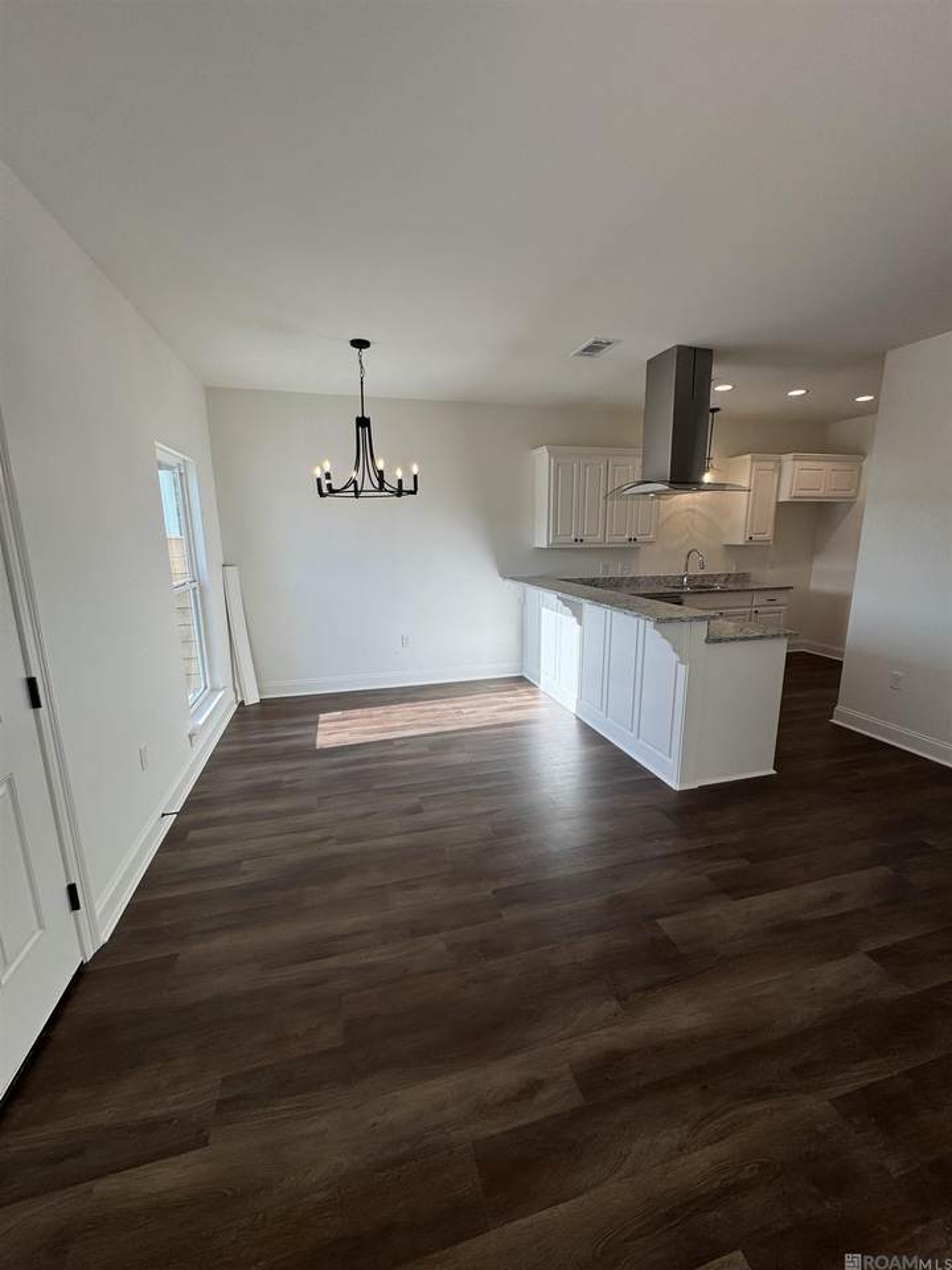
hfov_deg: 85.7
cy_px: 635
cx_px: 476
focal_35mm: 14
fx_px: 513
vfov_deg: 102.1
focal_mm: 2.22
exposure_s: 1/231
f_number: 2.2
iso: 40
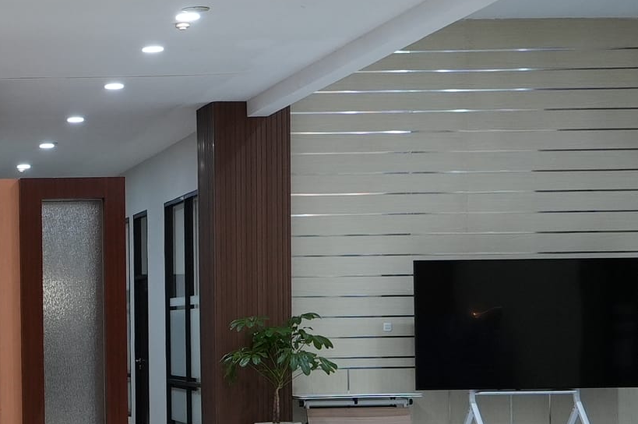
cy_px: 358
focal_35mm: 91
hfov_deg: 20.8
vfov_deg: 14.9
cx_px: -142
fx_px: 1611
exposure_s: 1/100
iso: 500
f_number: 2.8
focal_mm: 16
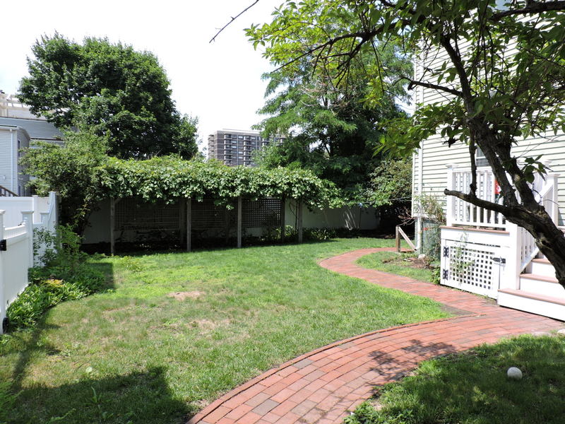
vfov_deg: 56.8
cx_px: 282
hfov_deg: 71.6
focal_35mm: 24
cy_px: 212
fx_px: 392
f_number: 3
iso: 100
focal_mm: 4.3
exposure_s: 1/640
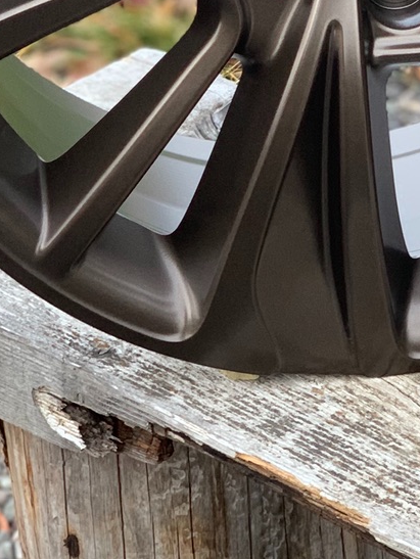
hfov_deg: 9.7
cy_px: -108
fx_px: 2456
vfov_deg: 12.7
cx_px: 341
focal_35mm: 152
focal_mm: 6
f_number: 2.4
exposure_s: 1/60
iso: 125
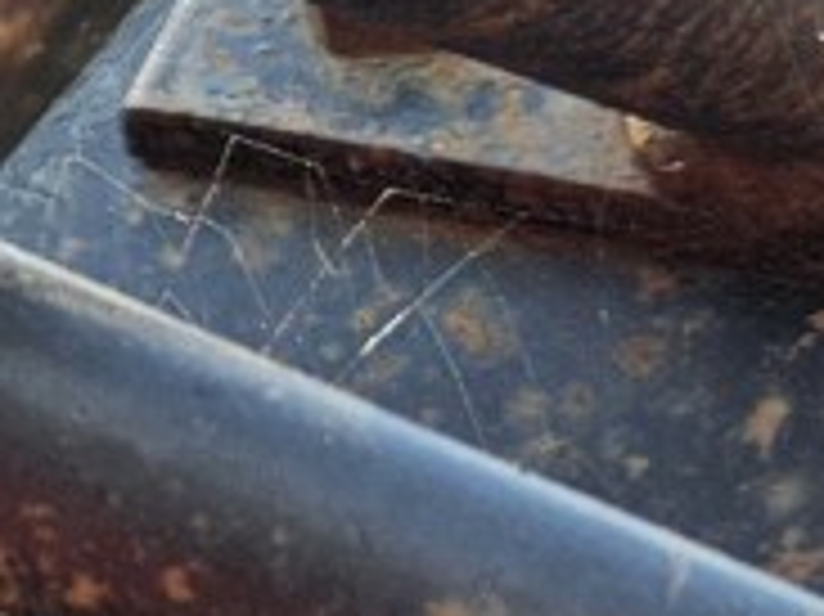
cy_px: 940
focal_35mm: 181
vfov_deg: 8.0
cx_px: -1585
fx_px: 4306
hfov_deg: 9.0
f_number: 1.8
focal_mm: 5.4
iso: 25
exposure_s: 1/781
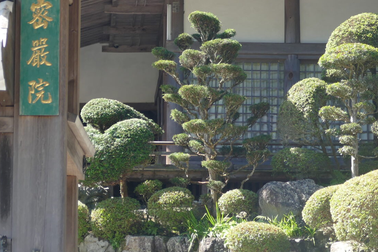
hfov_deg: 10.0
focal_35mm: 205
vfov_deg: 6.7
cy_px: 74
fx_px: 2153
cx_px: 234
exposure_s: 1/200
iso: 125
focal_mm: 32.24
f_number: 3.8
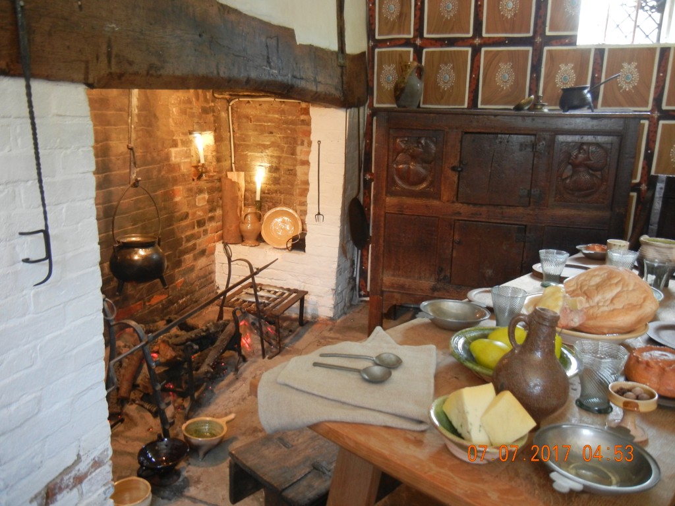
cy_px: 253
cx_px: 338
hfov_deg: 60.0
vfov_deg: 46.8
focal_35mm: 30
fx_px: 585
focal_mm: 5.4
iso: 400
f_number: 3.5
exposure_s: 1/14.4
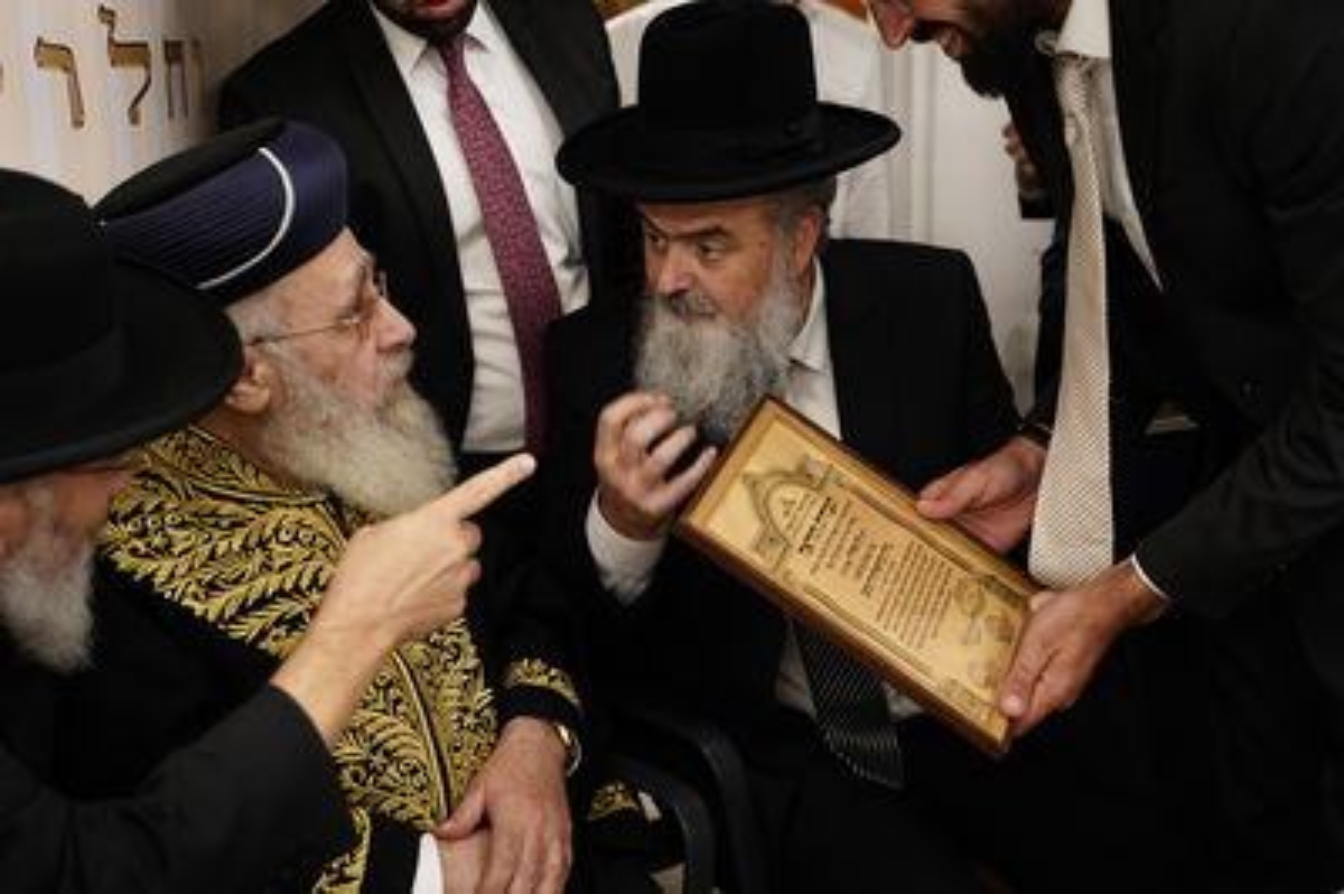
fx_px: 1790
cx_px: 672
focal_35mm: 48
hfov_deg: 41.1
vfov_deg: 28.0
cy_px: 447
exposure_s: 1/160
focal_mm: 48
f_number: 3.5
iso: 2000
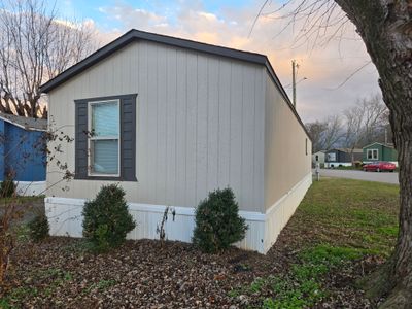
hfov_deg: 73.9
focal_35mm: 23
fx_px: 274
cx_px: 206
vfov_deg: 58.9
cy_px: 154
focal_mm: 5.4
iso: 40
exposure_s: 1/180
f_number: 1.8
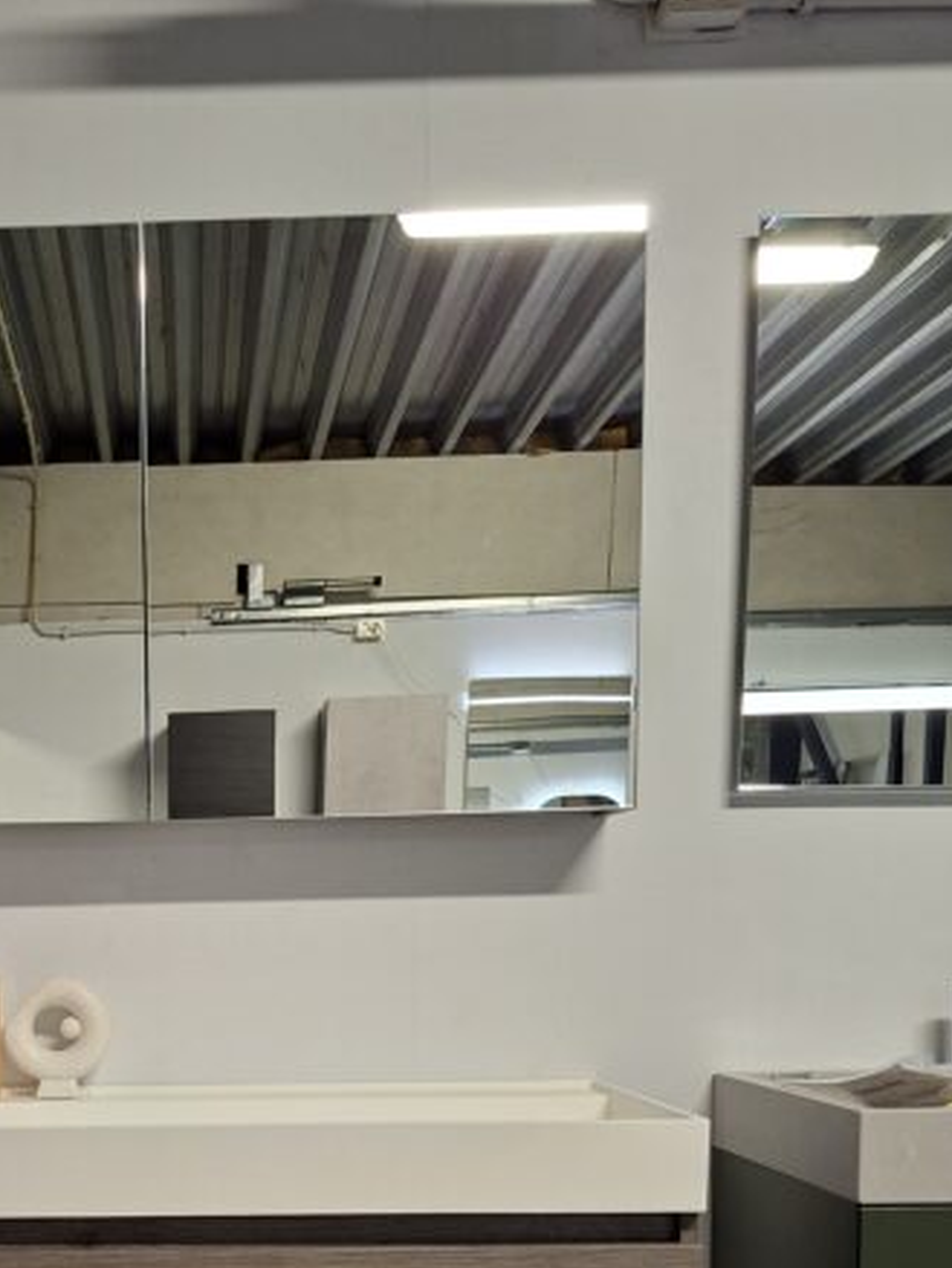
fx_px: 1539
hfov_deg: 33.2
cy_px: 1086
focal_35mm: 42
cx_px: 168
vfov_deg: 42.0
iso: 250
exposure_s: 1/50
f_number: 1.8
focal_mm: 5.54
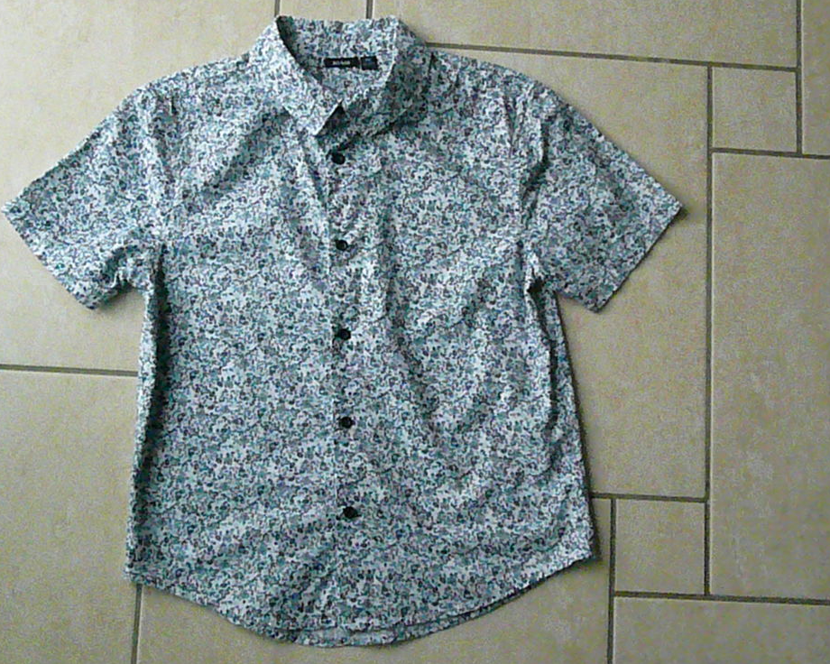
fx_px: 1277
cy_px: 327
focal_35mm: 52
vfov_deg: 29.1
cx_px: 383
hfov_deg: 36.0
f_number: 3.6
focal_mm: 8.1
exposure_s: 1/640
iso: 3200
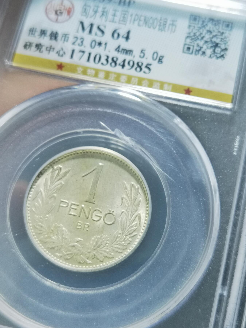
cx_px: 123
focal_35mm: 63
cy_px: 164
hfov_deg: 23.3
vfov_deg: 30.7
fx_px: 597
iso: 160
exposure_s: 1/100
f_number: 1.9
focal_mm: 6.67
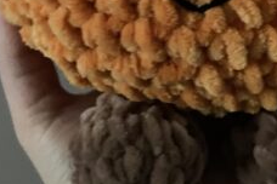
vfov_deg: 13.6
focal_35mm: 95
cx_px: 181
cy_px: -92
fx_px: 731
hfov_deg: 21.4
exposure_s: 1/29
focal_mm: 4.25
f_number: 1.8
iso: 1000
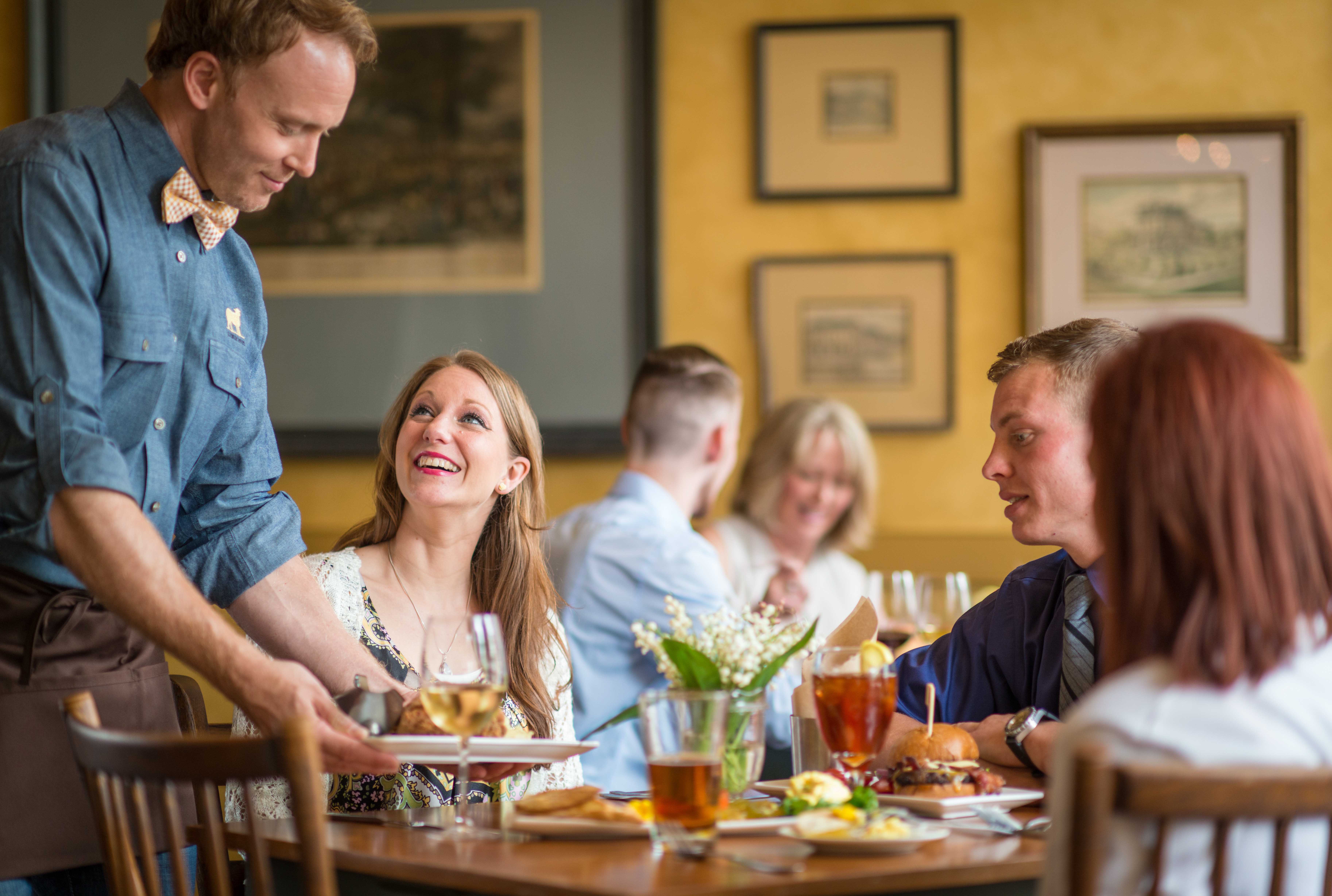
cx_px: 666
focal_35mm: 85
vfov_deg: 16.2
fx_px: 3153
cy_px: 448
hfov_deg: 23.9
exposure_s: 1/400
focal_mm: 85
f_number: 2
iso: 450
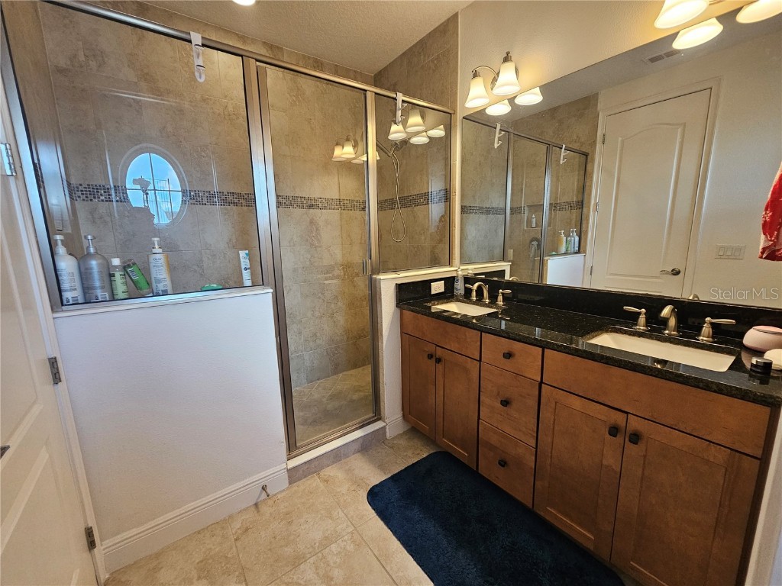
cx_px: 391
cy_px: 293
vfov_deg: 89.9
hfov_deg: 106.2
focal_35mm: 13
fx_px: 294
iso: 250
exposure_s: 1/60
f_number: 2.2
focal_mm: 2.2
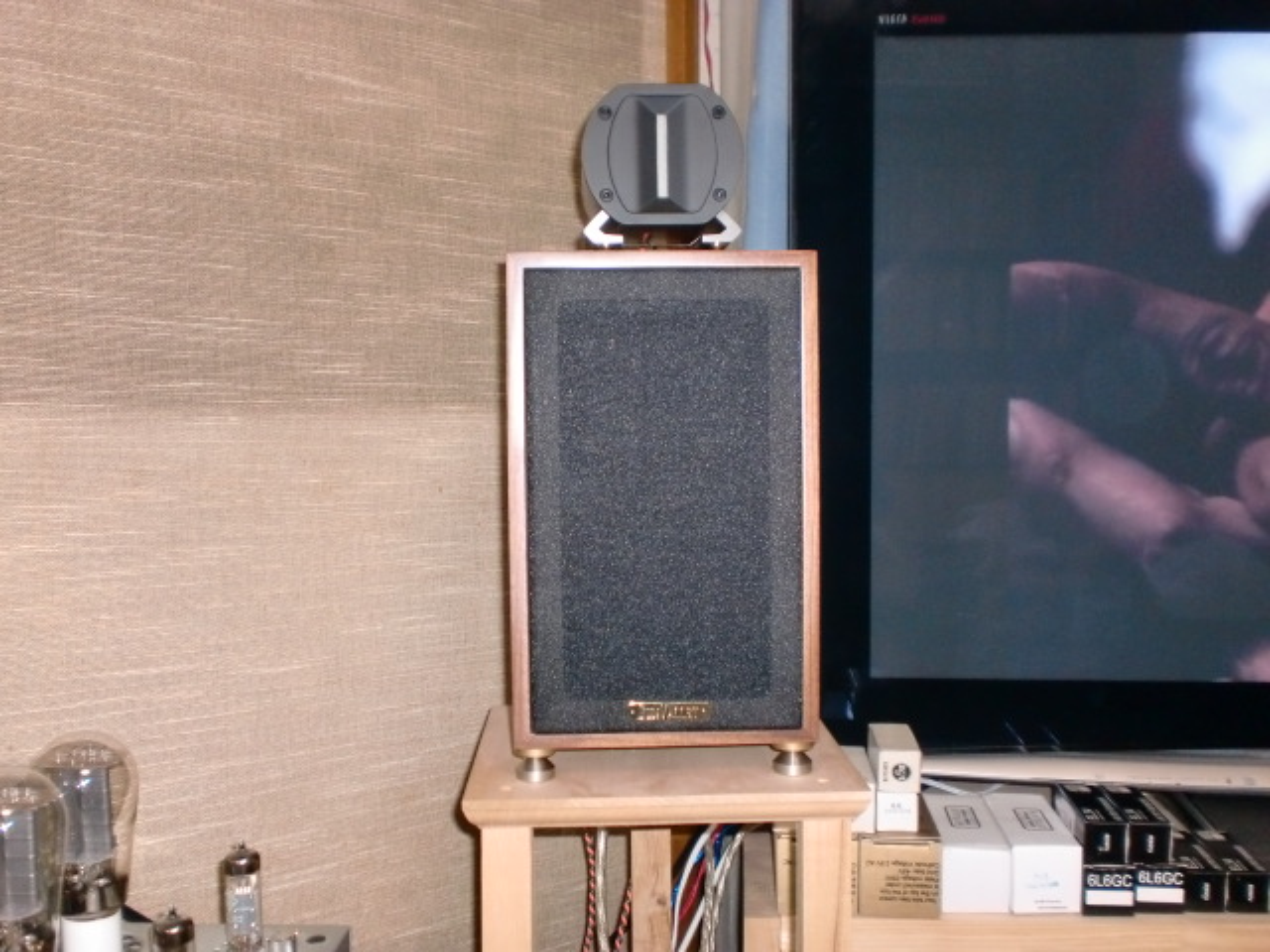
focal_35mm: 35
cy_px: 476
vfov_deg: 40.7
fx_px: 1284
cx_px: 635
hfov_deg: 52.6
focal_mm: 6.3
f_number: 3.1
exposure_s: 1/40
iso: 400
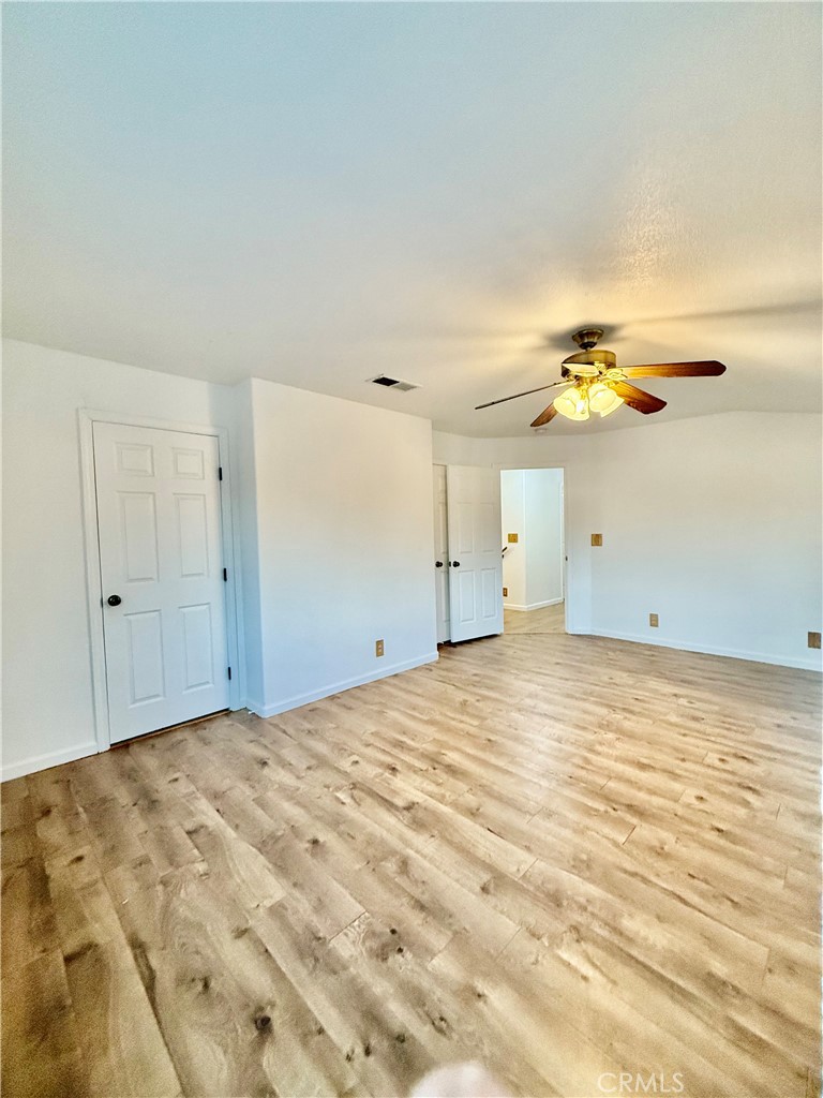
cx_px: 412
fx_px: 444
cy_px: 549
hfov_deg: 85.7
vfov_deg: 102.1
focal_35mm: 14
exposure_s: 1/120
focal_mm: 2.22
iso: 500
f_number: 2.2
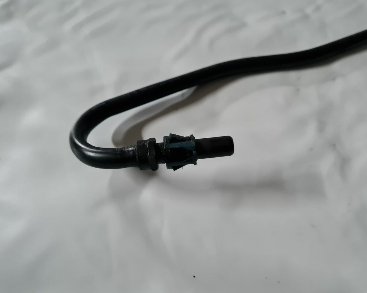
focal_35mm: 28
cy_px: 145
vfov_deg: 51.5
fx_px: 304
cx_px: 174
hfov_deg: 62.2
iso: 800
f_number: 1.8
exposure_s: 1/50
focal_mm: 5.4
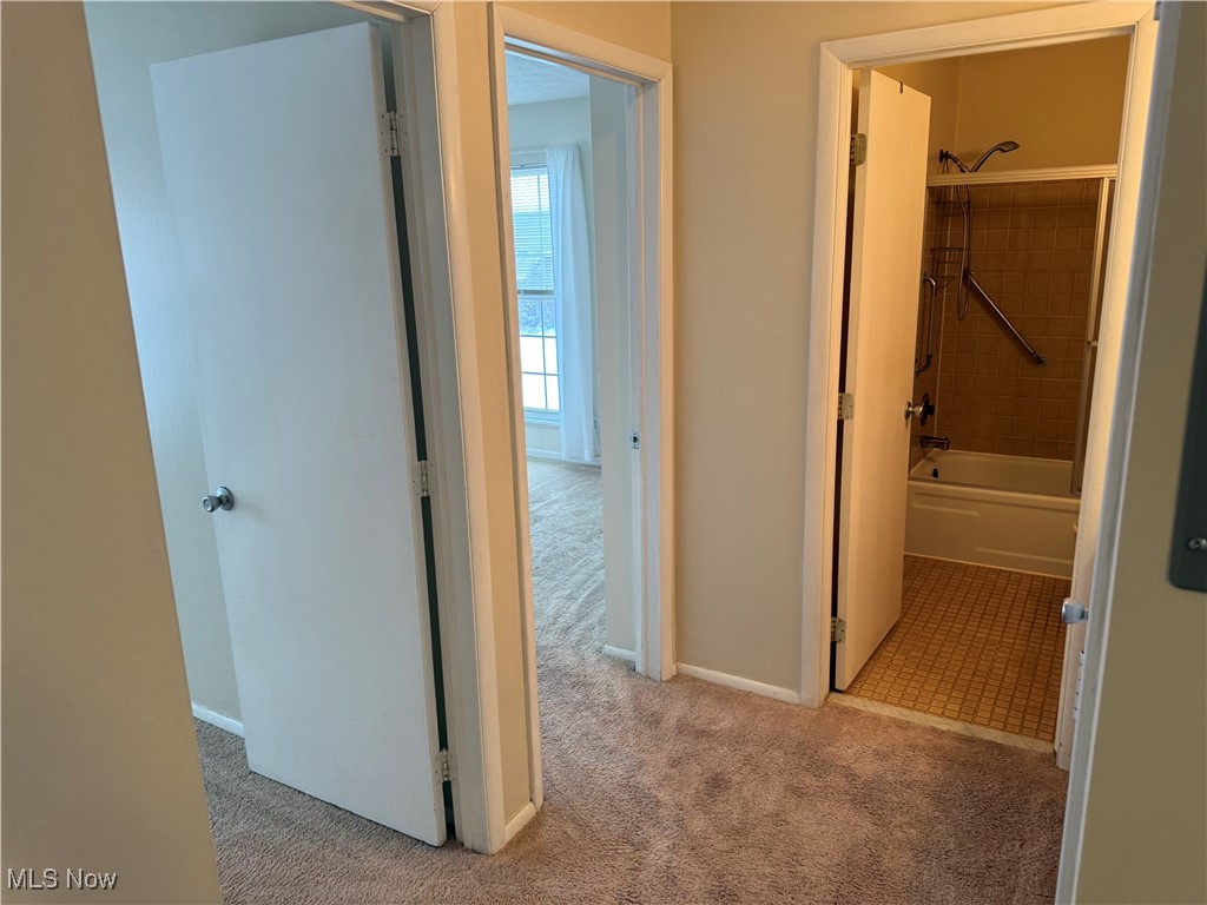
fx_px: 837
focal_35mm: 24
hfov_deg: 71.6
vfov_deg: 56.8
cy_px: 452
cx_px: 604
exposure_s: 1/120
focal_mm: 6.76
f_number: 1.78
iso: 160
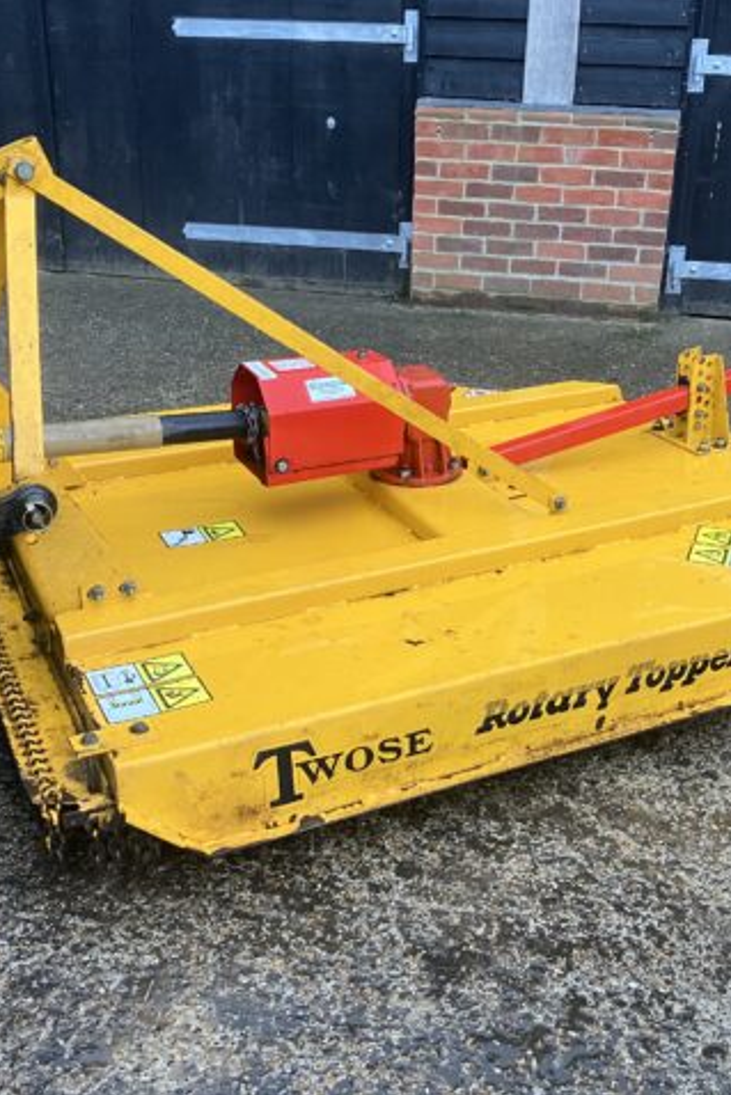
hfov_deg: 34.2
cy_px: 548
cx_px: 417
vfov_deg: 49.5
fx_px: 1187
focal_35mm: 39
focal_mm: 3.99
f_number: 1.8
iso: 125
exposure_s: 1/60
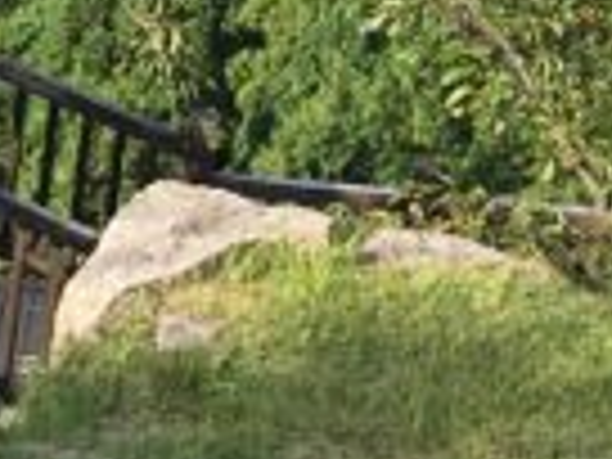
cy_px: 459
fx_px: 3854
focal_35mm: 218
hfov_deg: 7.9
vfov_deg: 6.8
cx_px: -1166
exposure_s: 1/578
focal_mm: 4.15
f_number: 2.2
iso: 25
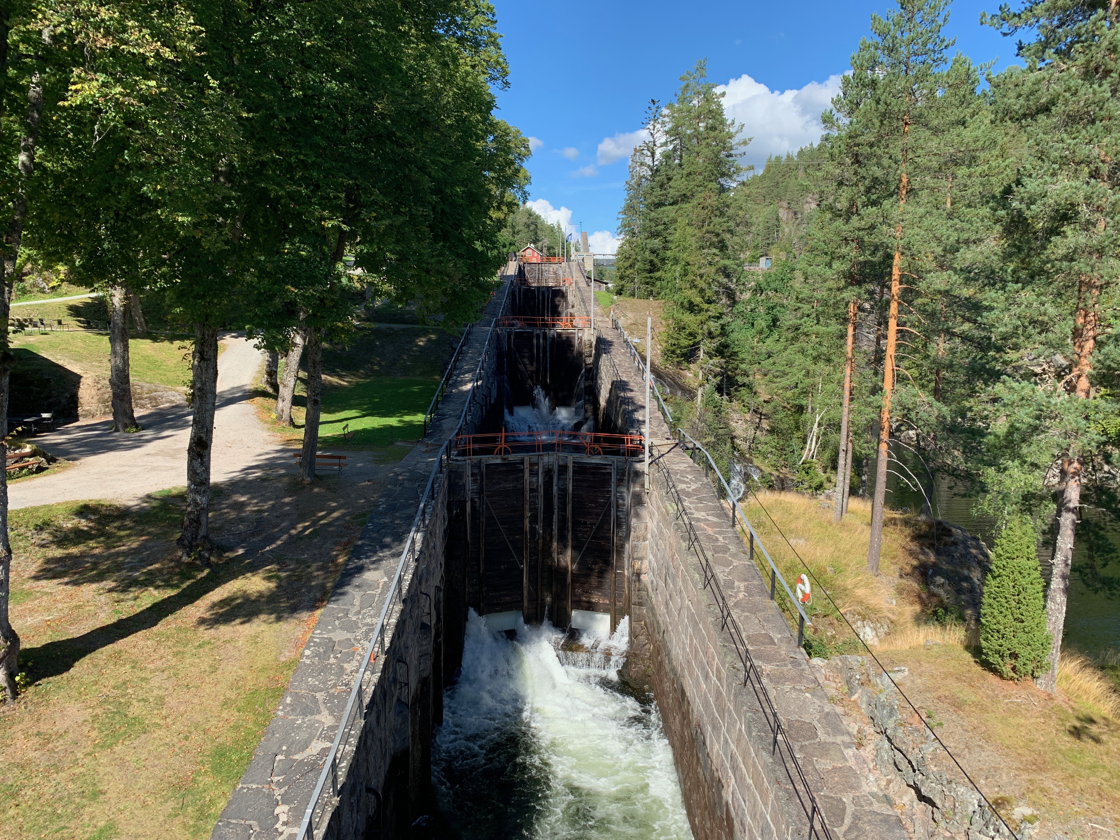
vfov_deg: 53.1
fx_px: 841
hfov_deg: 67.3
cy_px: 420
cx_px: 560
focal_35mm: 26
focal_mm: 4.25
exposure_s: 1/1136
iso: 25
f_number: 1.8
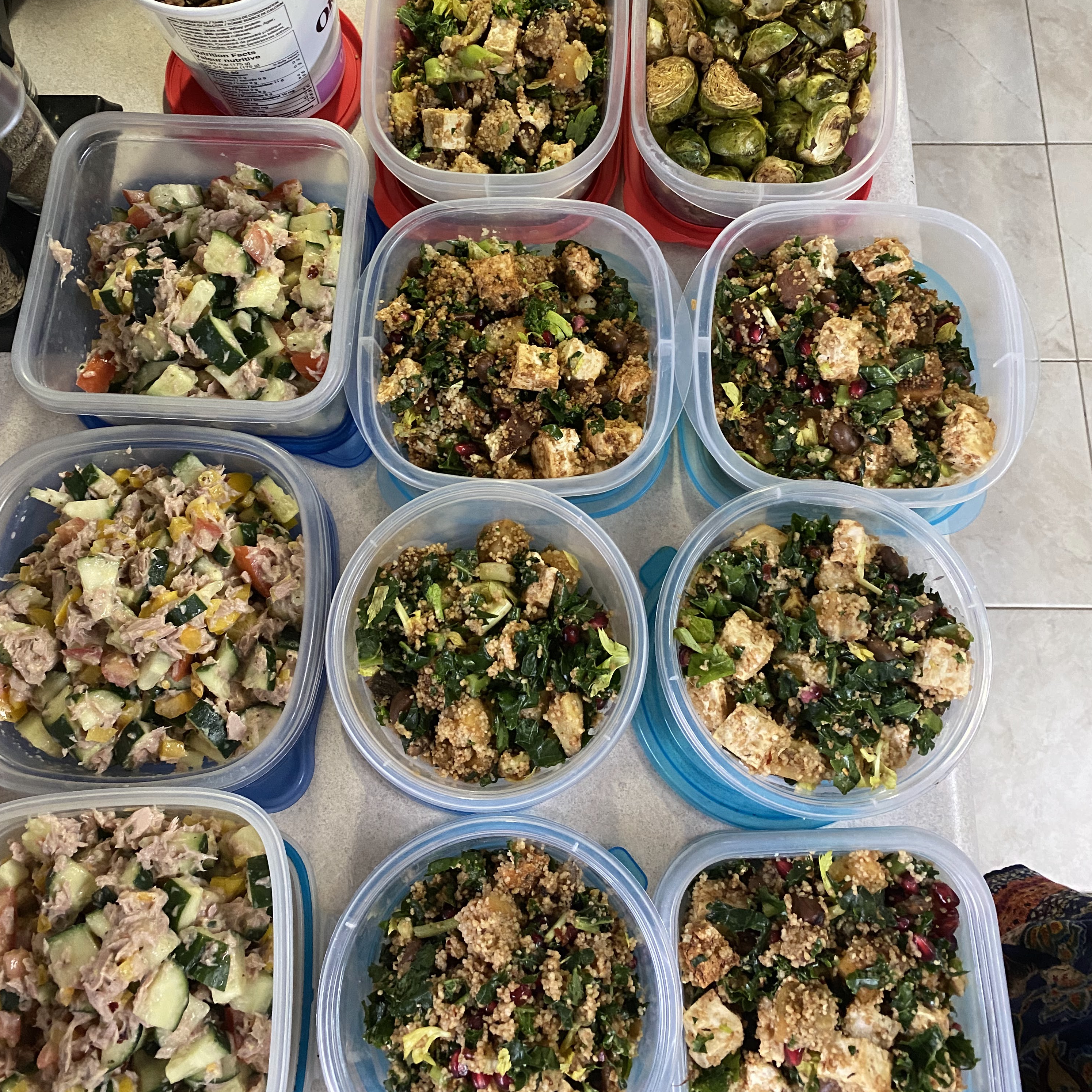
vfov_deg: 51.8
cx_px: 543
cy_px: 393
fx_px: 1106
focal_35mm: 31
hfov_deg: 52.5
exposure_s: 1/40
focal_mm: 4.25
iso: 320
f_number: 1.8
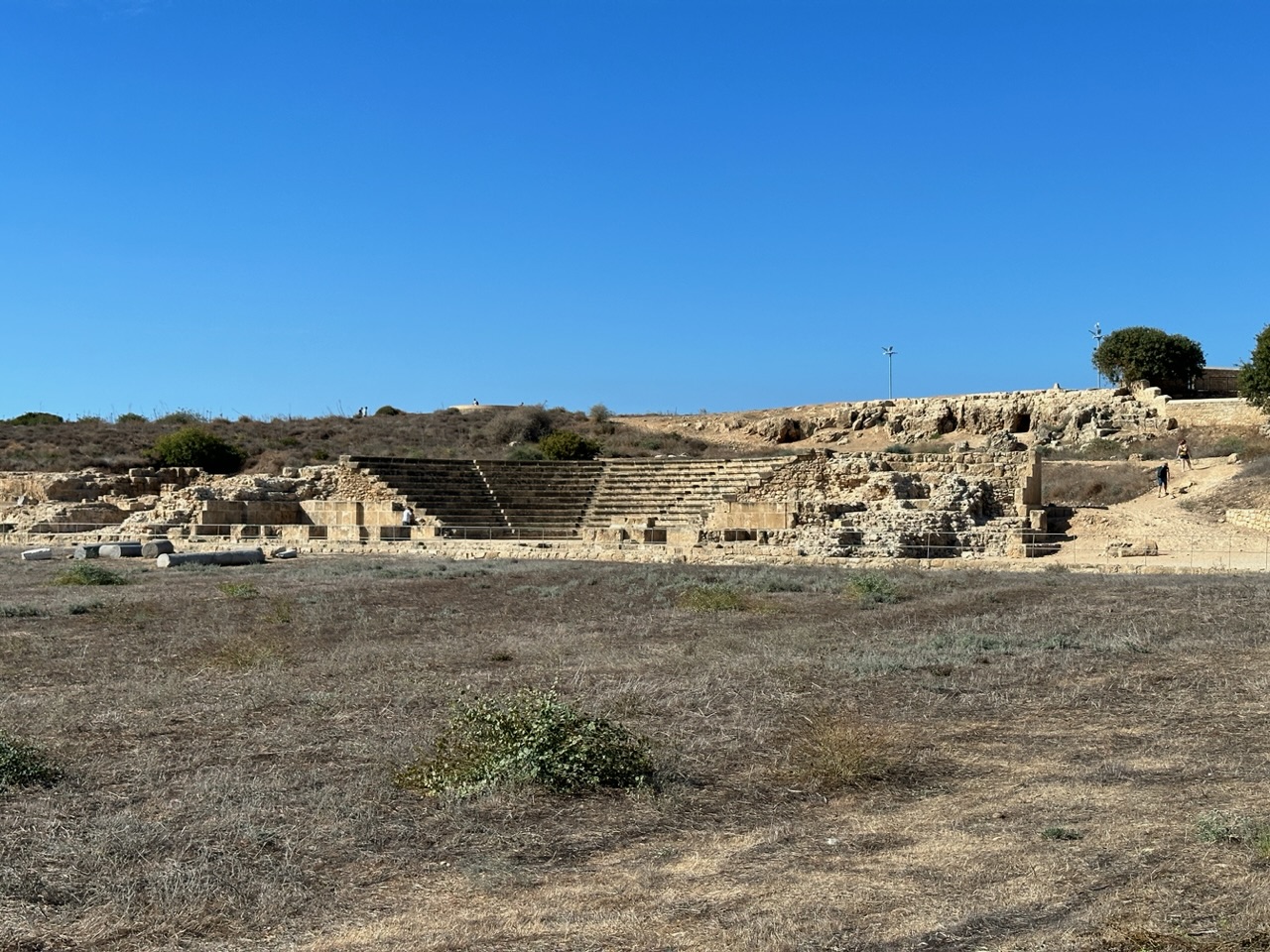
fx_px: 1761
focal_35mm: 48
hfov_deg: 39.7
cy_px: 476
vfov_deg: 30.3
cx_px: 635
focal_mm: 6.86
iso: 64
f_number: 1.78
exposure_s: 1/5556
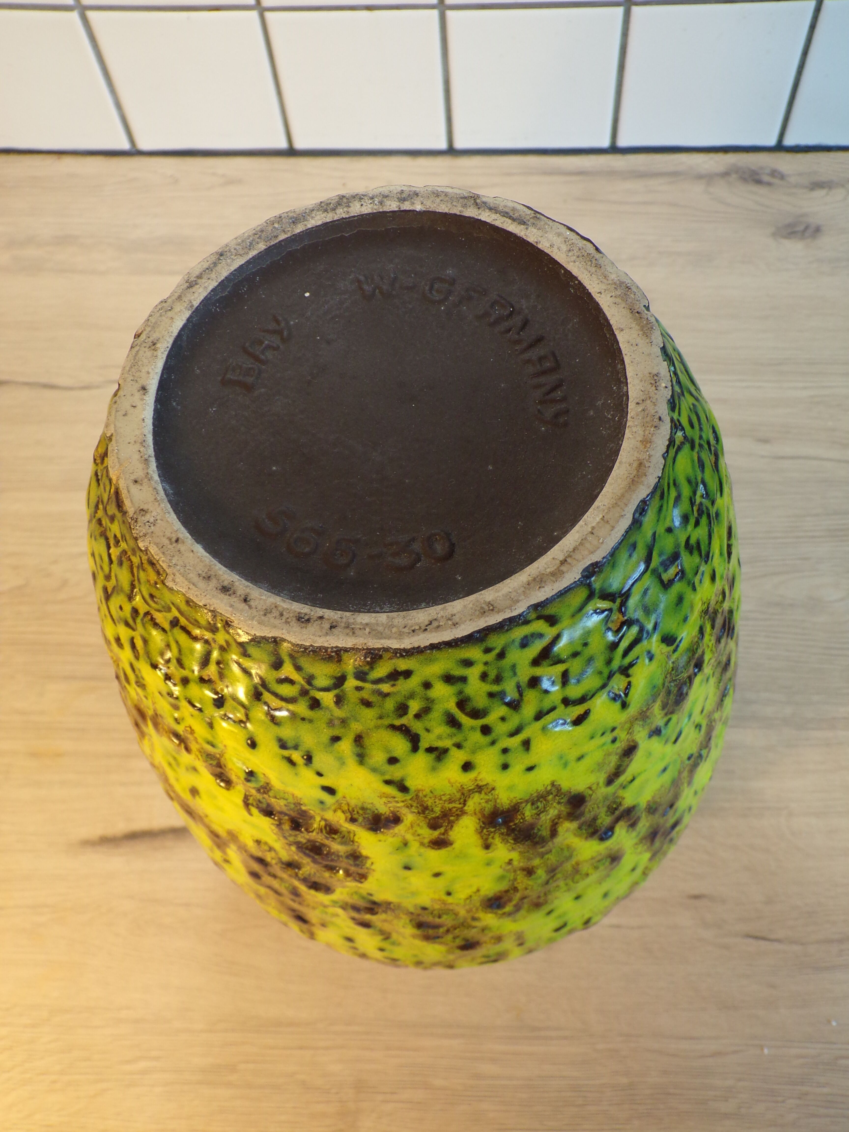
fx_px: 1046
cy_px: 566
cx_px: 424
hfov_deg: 44.2
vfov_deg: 56.8
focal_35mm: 32
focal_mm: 5.8
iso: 129
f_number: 3.2
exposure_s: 1/40
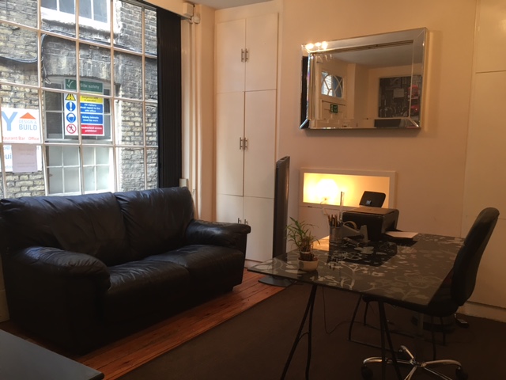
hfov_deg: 61.7
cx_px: 253
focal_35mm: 29
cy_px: 190
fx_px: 424
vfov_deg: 48.2
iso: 80
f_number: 2.2
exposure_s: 1/33
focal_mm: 4.15
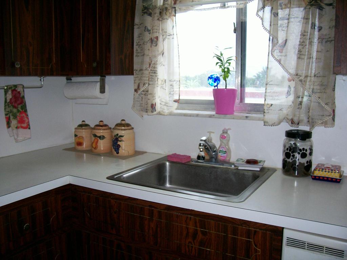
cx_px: 174
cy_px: 130
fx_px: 341
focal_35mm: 34
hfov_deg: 54.0
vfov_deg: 41.8
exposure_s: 1/64
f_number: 2.7
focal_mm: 5.6
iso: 80
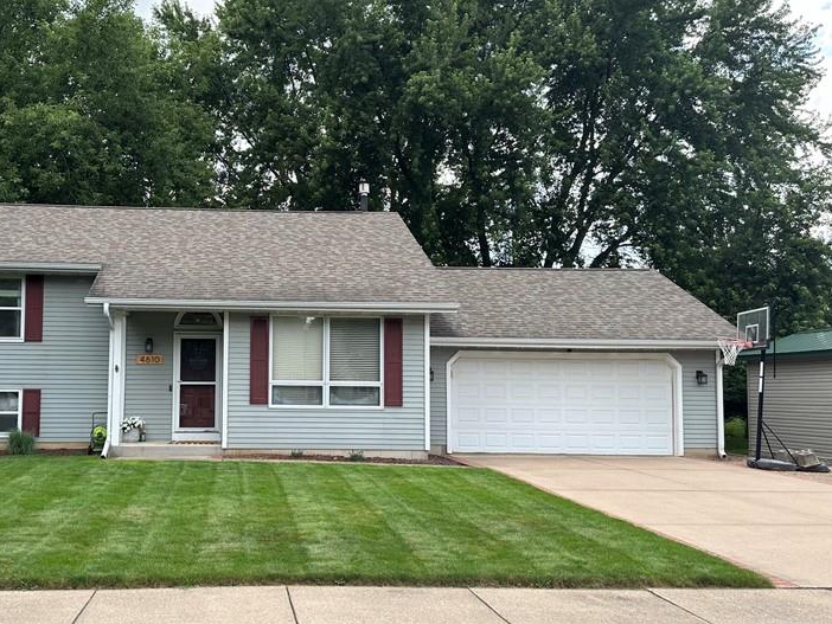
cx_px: 279
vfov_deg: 40.7
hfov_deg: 51.6
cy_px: 342
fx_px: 842
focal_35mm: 35
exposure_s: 1/516
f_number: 1.78
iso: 80
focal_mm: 6.86
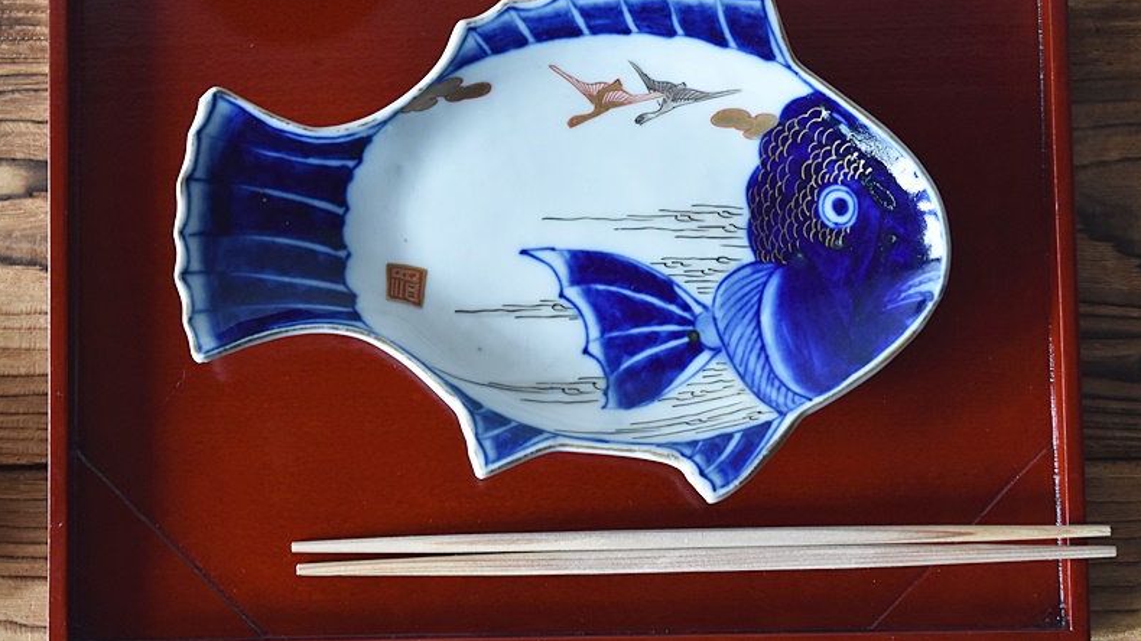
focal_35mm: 88
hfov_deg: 24.3
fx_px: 2648
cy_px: 259
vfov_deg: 13.8
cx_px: 570
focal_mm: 55
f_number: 5.6
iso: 800
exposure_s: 1/6
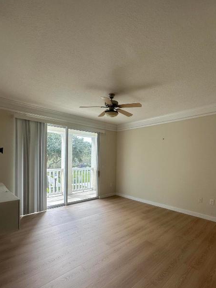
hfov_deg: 71.3
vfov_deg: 87.3
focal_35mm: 18
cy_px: 162
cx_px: 122
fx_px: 150
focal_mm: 2.22
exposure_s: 1/99
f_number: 2.2
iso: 64
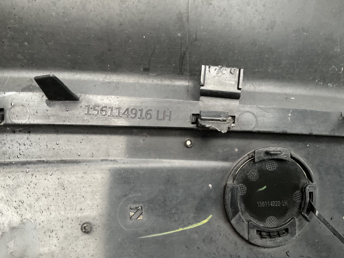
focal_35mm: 30
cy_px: 132
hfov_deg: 60.0
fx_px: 298
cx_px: 170
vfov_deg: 46.8
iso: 320
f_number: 1.8
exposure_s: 1/25
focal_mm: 3
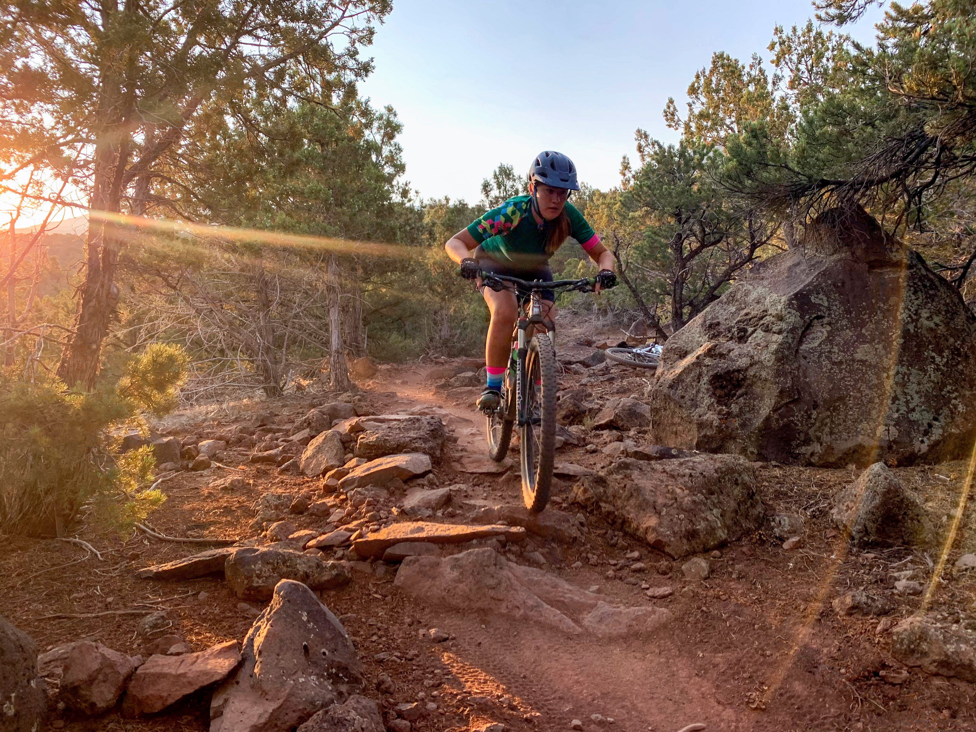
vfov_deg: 53.1
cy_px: 366
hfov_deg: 67.3
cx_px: 488
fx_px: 733
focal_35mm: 26
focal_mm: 4.25
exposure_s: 1/480
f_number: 1.8
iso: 25
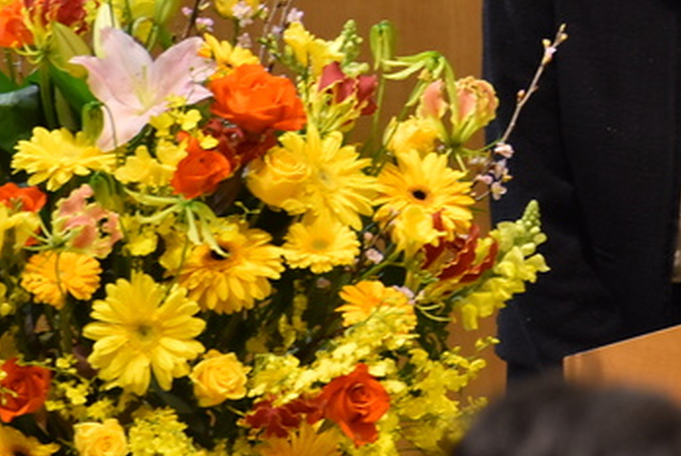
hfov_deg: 3.7
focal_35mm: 560
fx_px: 10607
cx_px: 733
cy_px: -102
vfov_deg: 2.5
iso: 1100
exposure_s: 1/60
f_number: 4.8
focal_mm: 130
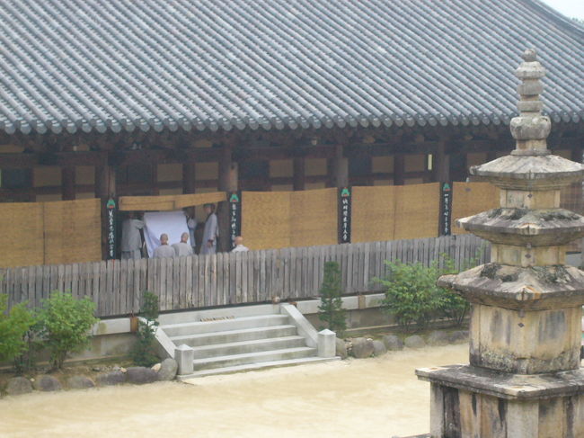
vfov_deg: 14.1
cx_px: 292
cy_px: 219
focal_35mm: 105
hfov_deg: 18.7
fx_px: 1771
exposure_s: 1/15
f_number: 4.9
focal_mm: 17.4
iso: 200
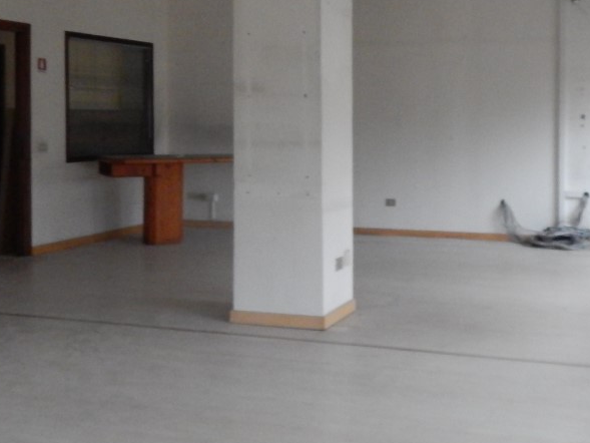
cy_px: 137
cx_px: 402
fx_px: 852
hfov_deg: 37.7
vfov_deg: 28.9
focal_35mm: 50
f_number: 3
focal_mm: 4
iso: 640
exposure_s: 1/8
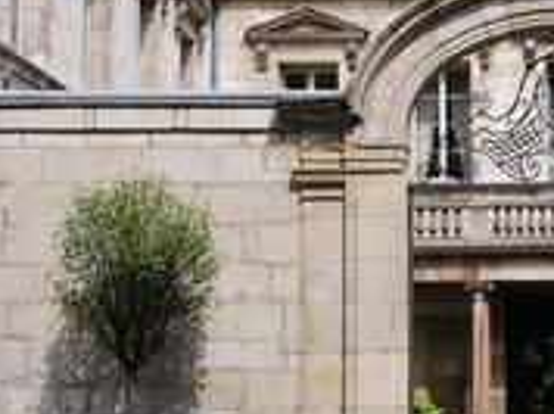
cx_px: 596
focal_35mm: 100
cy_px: 243
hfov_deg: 18.9
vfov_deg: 14.8
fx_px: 1598
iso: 200
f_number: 14
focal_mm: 44
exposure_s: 1/125
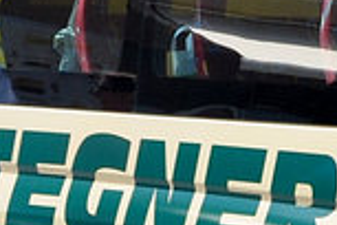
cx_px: 1002
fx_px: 5719
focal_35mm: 611
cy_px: 159
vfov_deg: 2.3
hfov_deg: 3.3
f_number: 7.1
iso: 200
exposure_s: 1/200
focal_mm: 52
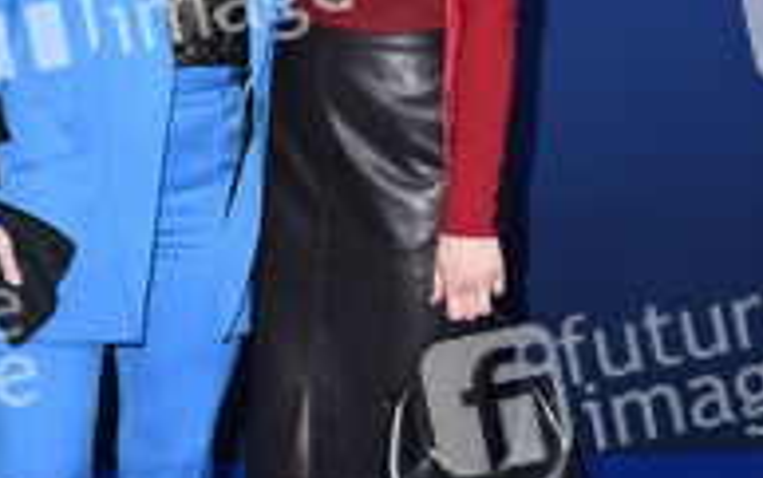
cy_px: 186
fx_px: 2414
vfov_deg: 11.3
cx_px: 265
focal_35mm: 116
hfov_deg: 17.9
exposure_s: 1/250
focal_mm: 55
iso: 640
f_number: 6.3
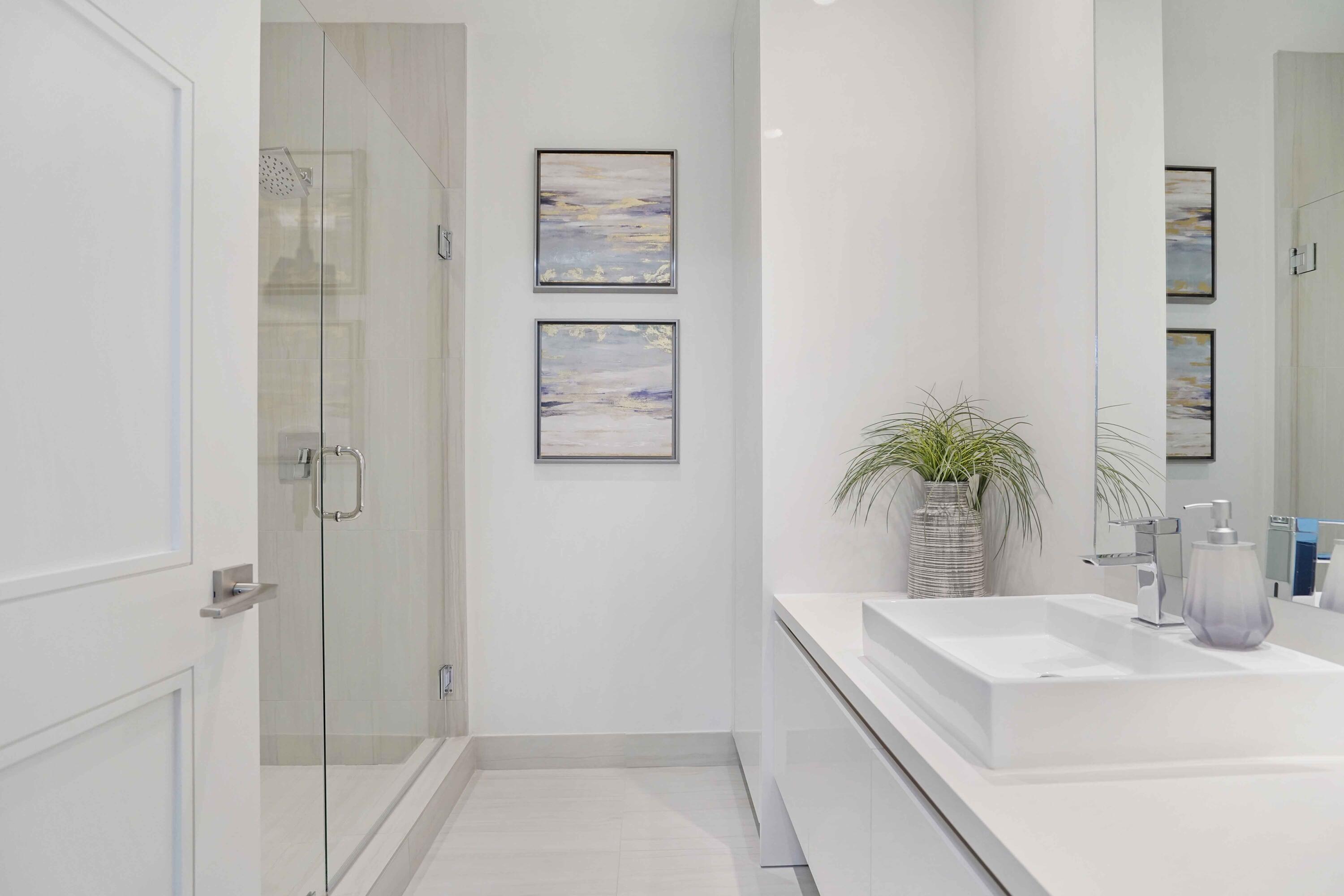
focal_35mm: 16
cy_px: 448
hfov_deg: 96.7
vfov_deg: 73.8
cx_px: 672
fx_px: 597
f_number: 5
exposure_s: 1/200
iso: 2000
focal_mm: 16
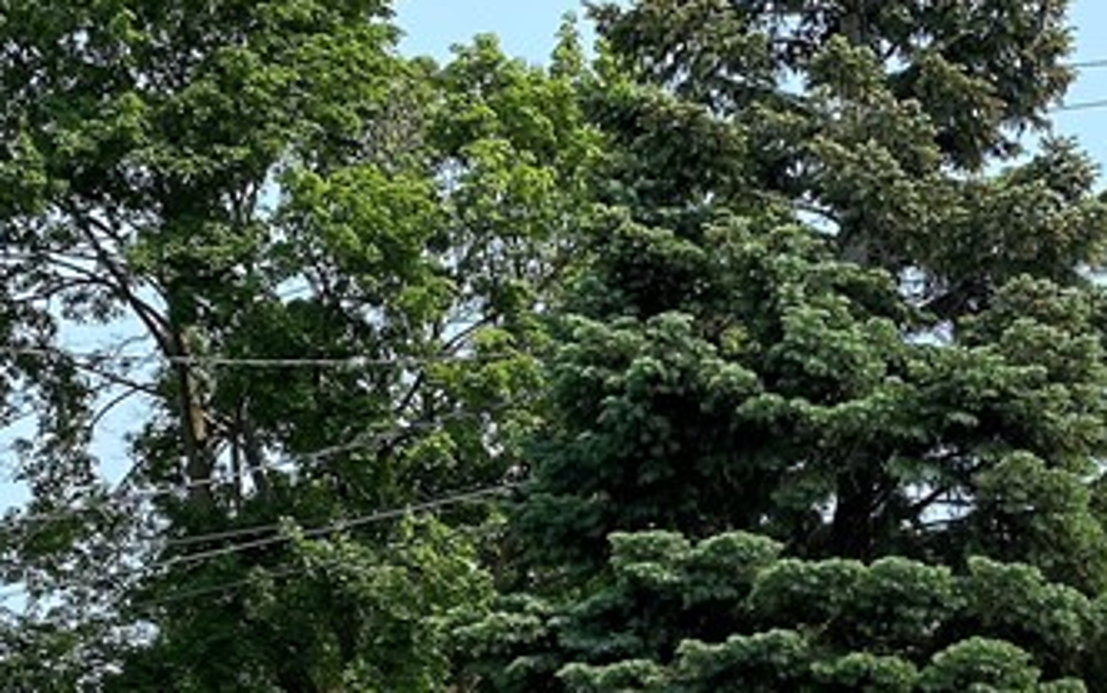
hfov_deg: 23.7
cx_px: 980
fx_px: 2566
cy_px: 1206
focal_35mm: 85
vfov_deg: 13.9
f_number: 1.8
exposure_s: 1/1838
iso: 32
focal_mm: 4.25
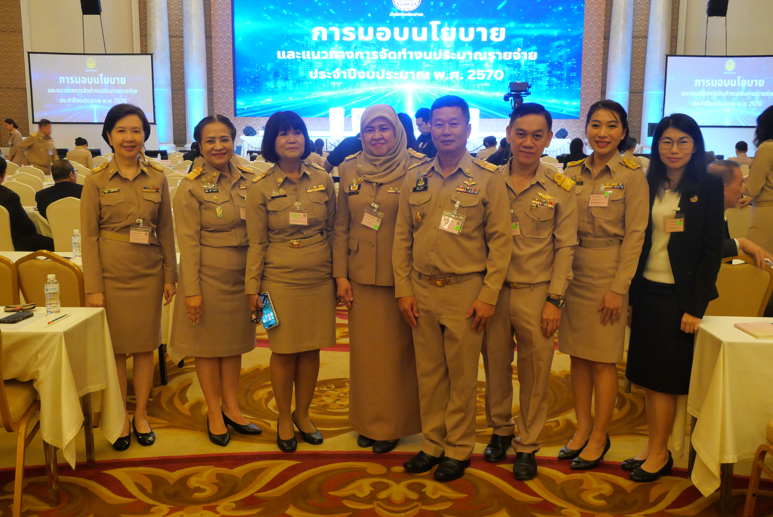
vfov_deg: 37.9
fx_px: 752
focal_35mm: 35
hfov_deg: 54.4
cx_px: 386
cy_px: 258
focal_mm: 17
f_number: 7.1
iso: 2000
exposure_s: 1/15
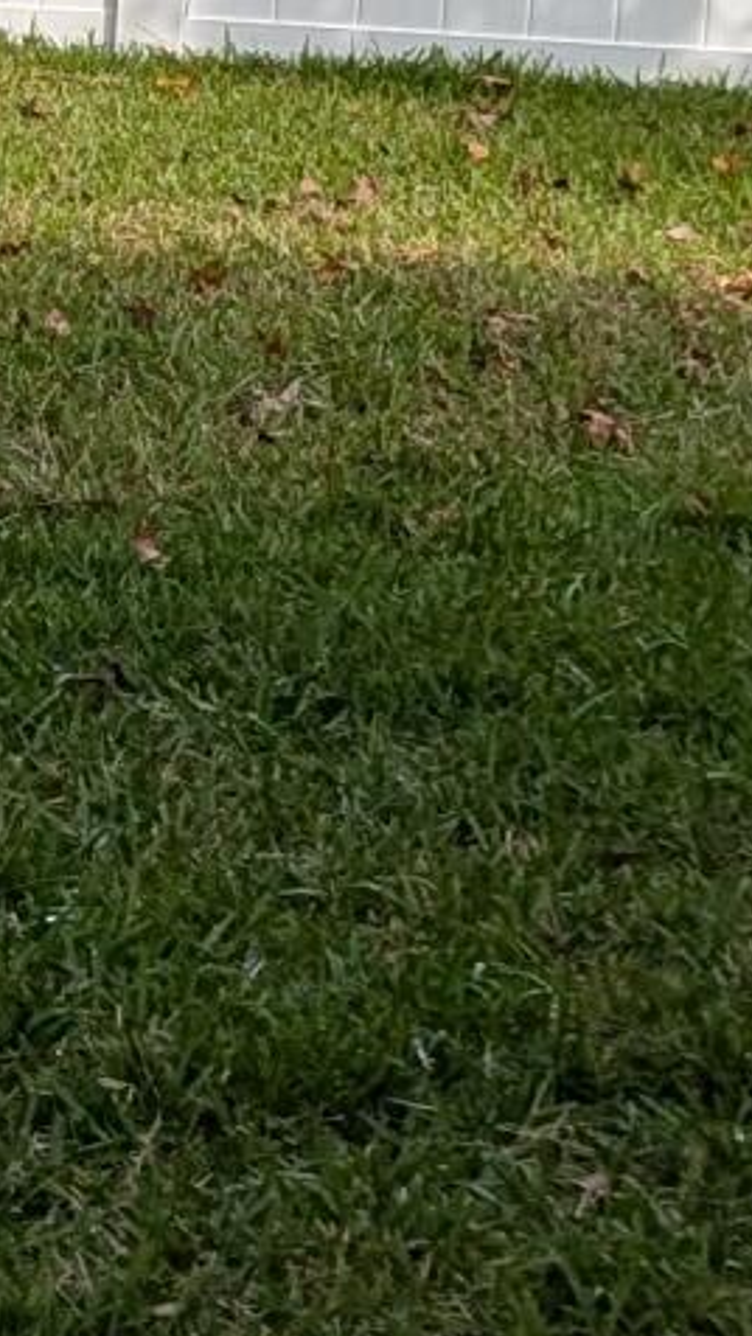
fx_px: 5845
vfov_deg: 12.8
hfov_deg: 6.0
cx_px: -2447
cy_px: -112
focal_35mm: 165
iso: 23
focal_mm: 6.9
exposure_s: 1/756
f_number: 1.68
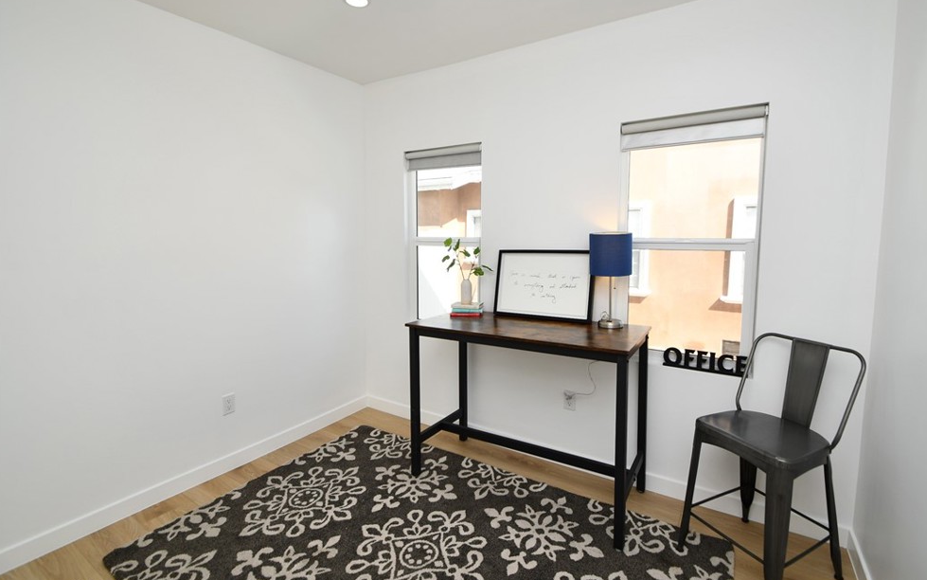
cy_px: 280
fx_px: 404
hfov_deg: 97.8
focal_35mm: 16
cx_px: 478
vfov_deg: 71.2
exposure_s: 1/125
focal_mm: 10
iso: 180
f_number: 5.6
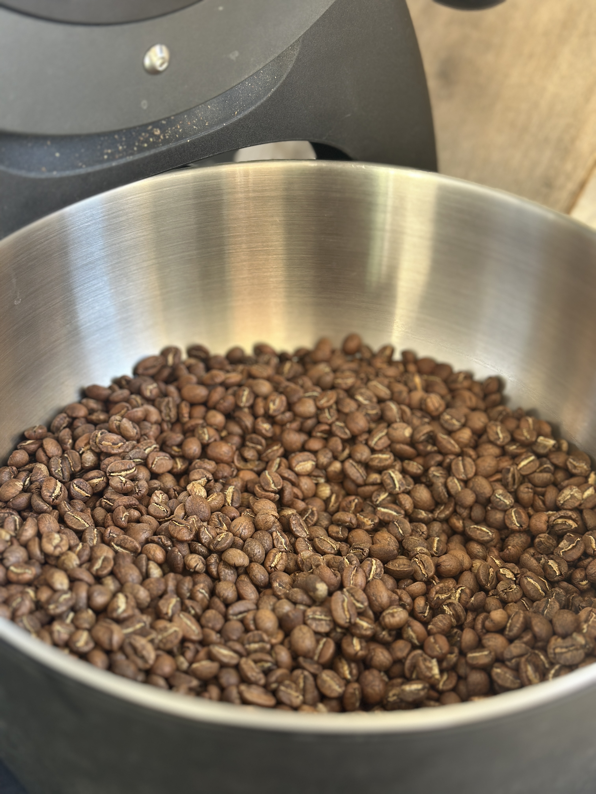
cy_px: 397
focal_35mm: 48
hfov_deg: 30.3
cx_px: 298
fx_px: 1102
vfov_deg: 39.7
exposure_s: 1/121
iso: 100
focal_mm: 6.86
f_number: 1.78
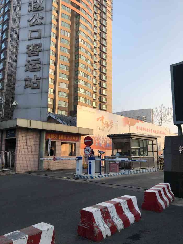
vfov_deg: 63.4
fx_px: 197
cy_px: 122
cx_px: 92
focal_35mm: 28
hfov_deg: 49.8
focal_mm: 3.99
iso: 20
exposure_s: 1/657
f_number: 1.8
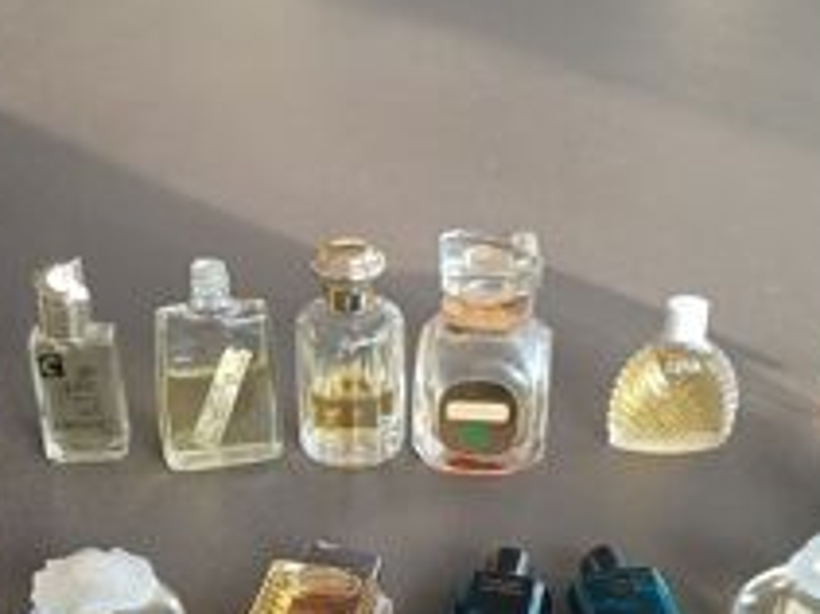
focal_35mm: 57
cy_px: 552
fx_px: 1349
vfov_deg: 24.9
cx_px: 315
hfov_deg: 33.7
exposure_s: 1/50
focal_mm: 4.65
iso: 125
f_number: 1.8
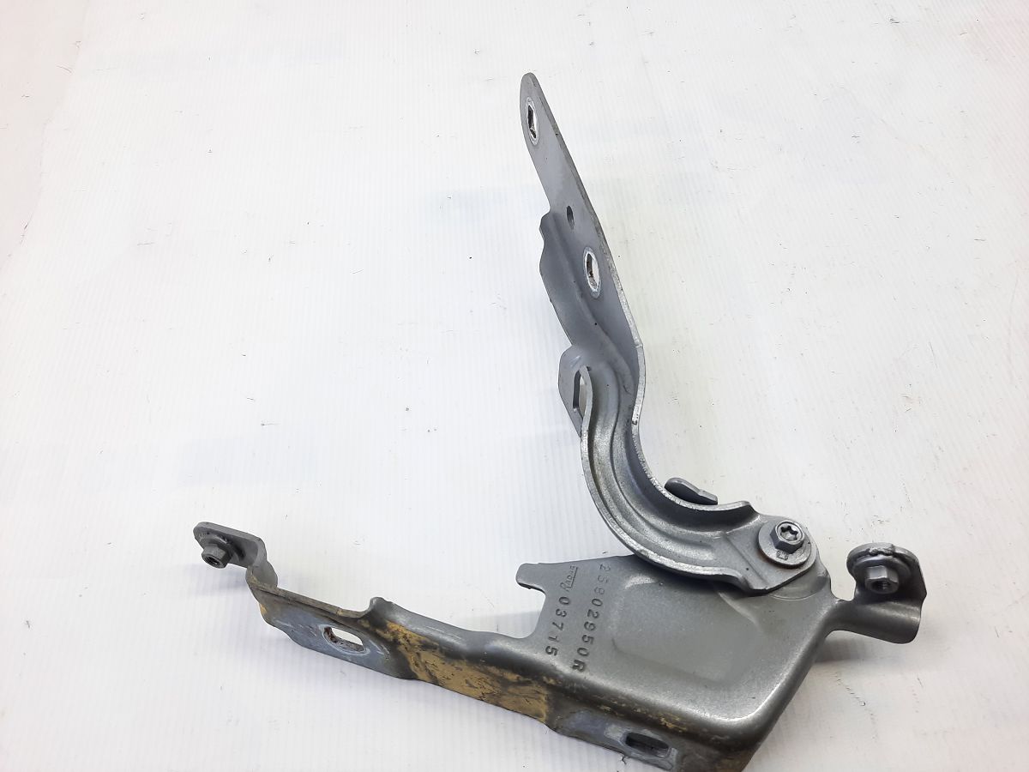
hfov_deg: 69.4
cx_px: 514
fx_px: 743
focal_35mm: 25
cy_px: 386
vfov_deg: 54.9
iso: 64
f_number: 2
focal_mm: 4.6
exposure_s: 1/50
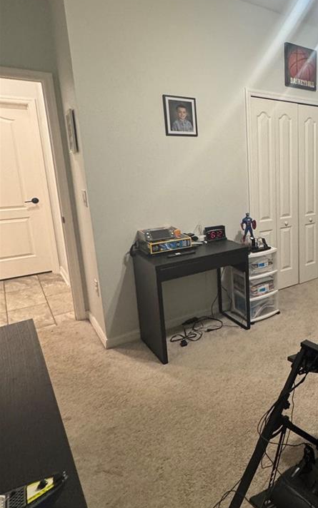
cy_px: 223
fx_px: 347
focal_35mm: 25
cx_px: 321
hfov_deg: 42.3
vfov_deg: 72.3
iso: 500
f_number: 2.2
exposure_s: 1/60
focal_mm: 2.22
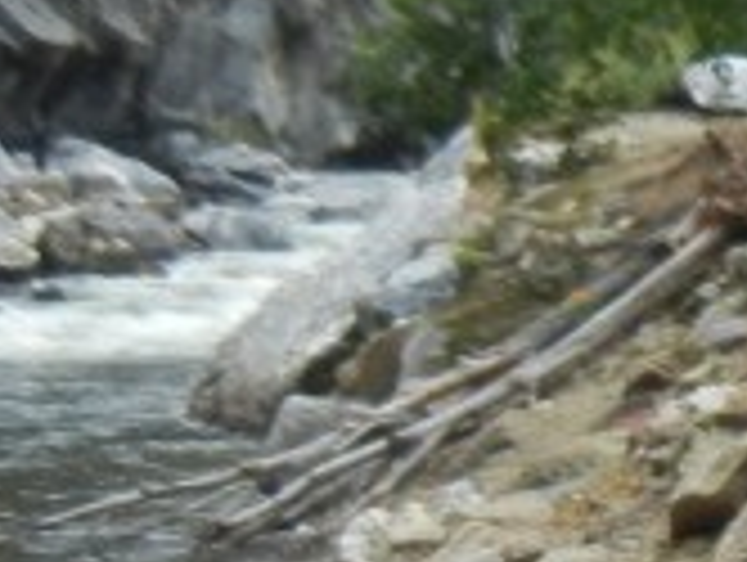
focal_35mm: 185
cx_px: 1292
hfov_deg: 10.1
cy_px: 301
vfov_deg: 8.0
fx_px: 3998
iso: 160
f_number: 3.5
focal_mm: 5.4
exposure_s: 1/532
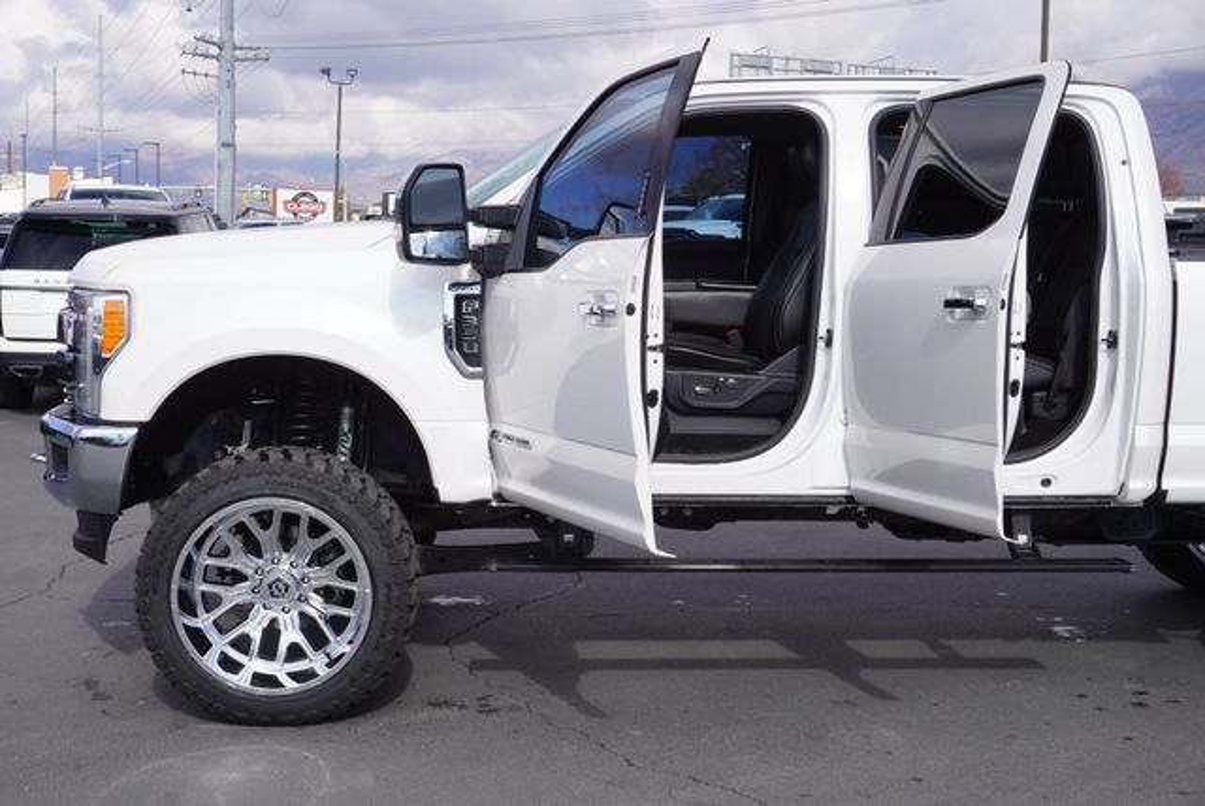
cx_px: 602
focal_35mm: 51
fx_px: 1709
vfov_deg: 26.5
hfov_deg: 38.8
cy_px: 403
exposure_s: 1/125
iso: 100
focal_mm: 34
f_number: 11
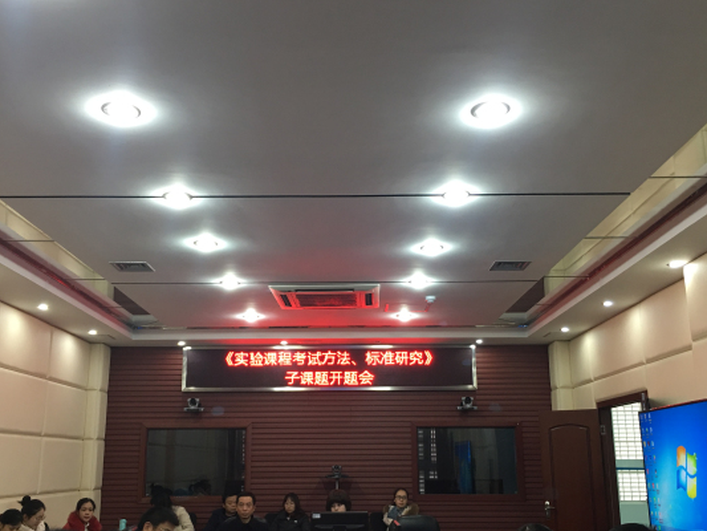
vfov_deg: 38.6
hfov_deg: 50.1
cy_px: 312
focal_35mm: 37
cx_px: 350
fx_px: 756
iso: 50
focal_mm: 4.15
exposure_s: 1/17
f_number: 2.2
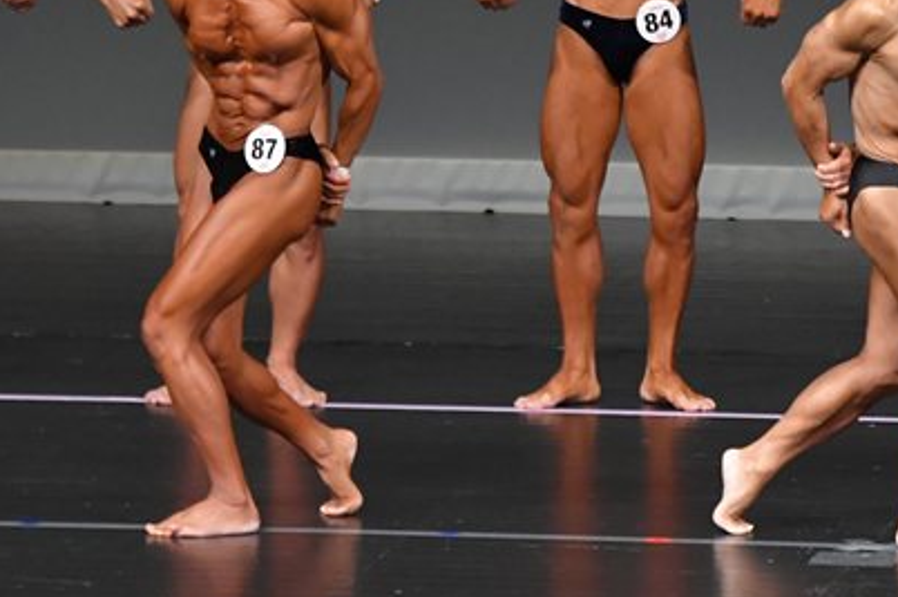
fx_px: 13703
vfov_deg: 2.5
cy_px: 163
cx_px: 823
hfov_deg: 3.8
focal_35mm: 550
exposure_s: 1/400
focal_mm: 190
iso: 4000
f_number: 5.6
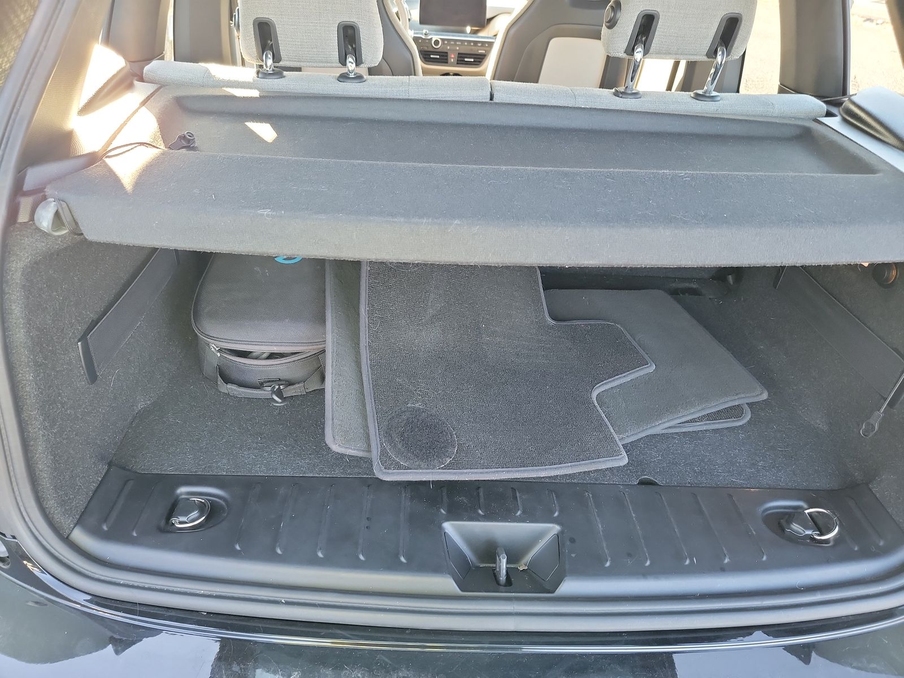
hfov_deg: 71.6
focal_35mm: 24
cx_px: 452
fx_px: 627
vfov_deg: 56.8
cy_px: 339
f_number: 1.8
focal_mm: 6.7
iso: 350
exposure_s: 1/59
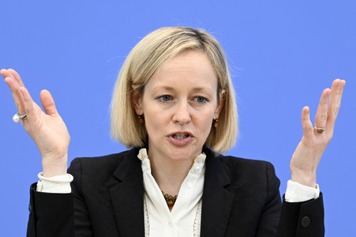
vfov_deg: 9.1
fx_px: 1482
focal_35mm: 150
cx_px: 178
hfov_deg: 13.7
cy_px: 118
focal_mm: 150
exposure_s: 1/400
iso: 4000
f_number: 6.3
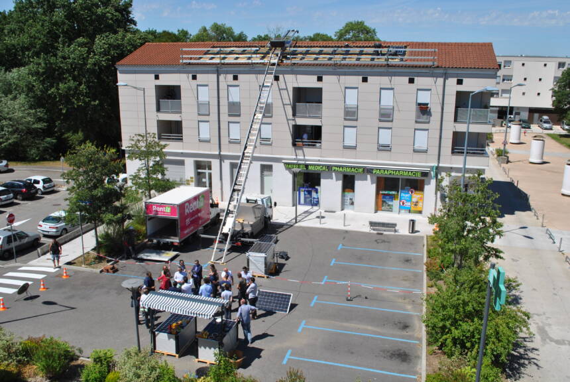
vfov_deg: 40.1
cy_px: 191
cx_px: 285
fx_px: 523
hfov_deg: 57.2
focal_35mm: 33
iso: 100
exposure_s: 1/320
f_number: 9
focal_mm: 22
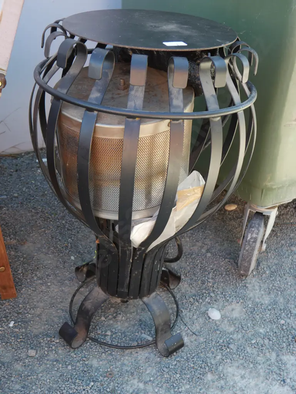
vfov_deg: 46.8
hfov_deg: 36.0
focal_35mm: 40
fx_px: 456
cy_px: 197
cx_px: 148
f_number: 4.5
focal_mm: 20
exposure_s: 1/60
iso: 200
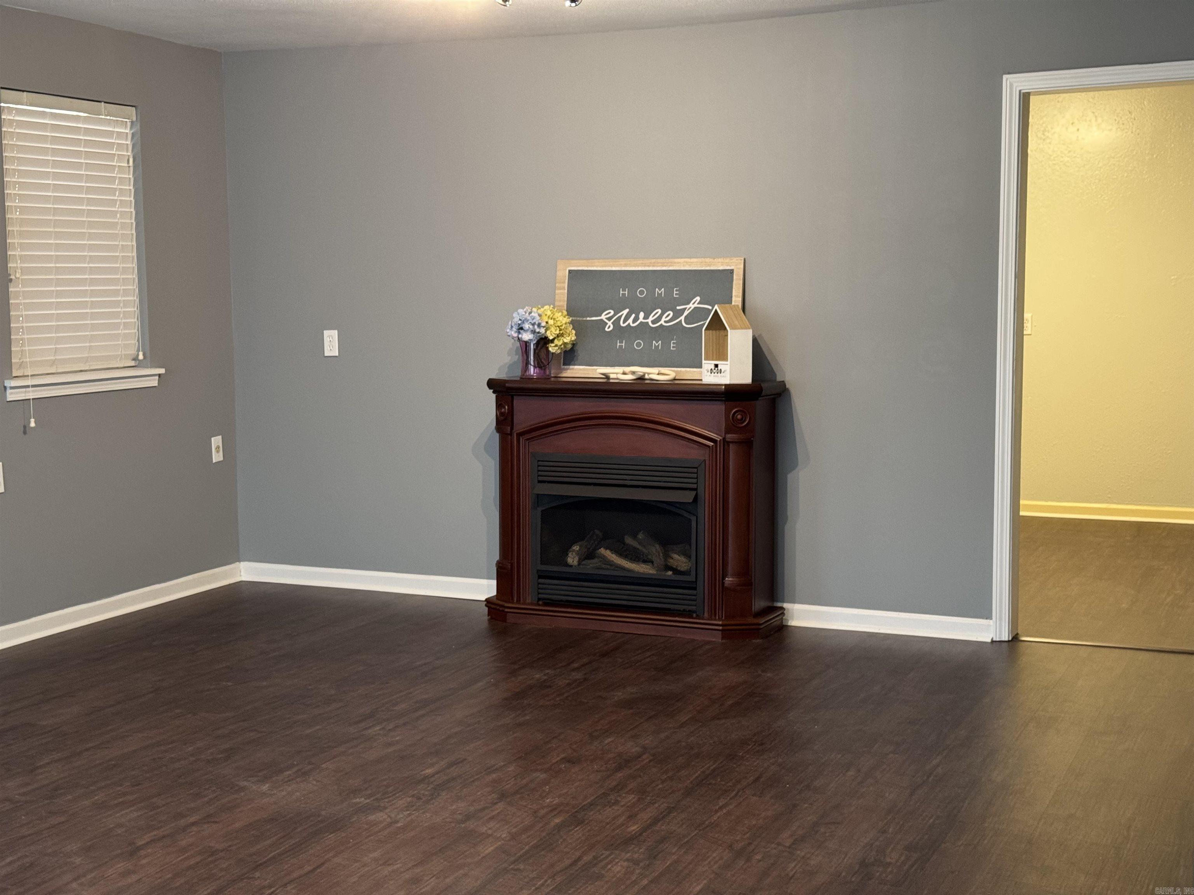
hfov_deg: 39.7
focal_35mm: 48
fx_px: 1656
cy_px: 448
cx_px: 597
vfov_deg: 30.3
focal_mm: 6.76
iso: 200
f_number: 1.78
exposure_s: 1/40
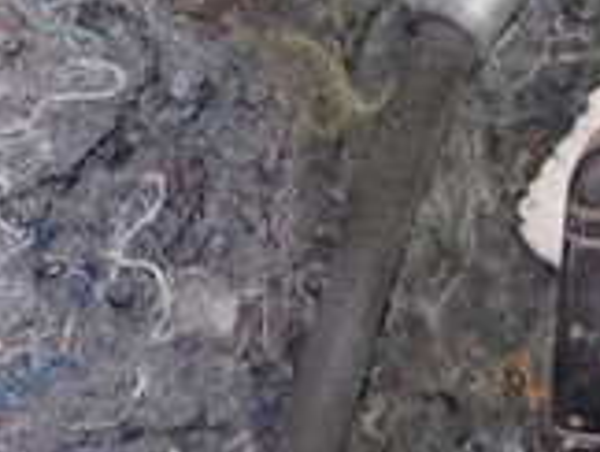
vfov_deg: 13.4
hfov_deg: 16.8
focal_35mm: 111
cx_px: 752
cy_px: 193
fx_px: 1927
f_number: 2.3
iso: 800
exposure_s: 1/50
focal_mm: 5.5
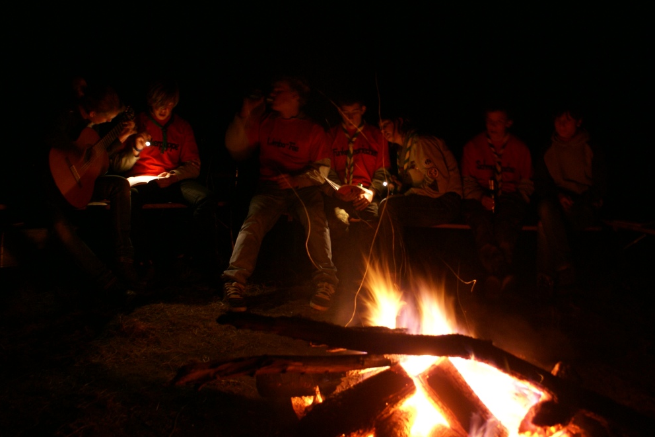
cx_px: 324
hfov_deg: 60.3
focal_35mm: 31
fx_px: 564
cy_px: 222
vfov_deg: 42.3
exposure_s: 1
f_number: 4
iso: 400
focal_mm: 20
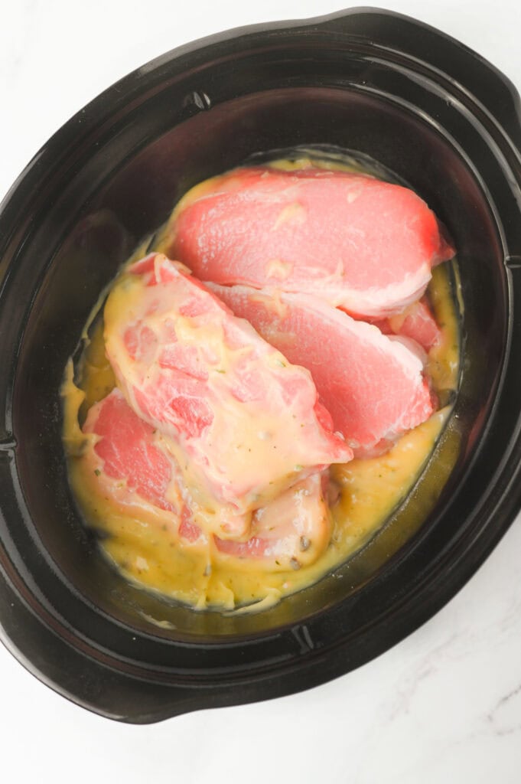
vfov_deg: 39.6
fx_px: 1087
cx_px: 260
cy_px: 392
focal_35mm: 50
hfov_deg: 26.9
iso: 400
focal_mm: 50
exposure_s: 1/80
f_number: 5
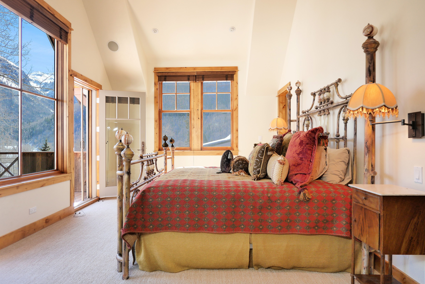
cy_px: 145
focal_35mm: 19
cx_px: 213
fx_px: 224
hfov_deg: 86.9
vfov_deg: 64.5
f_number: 4.5
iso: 800
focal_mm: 9
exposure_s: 1/640
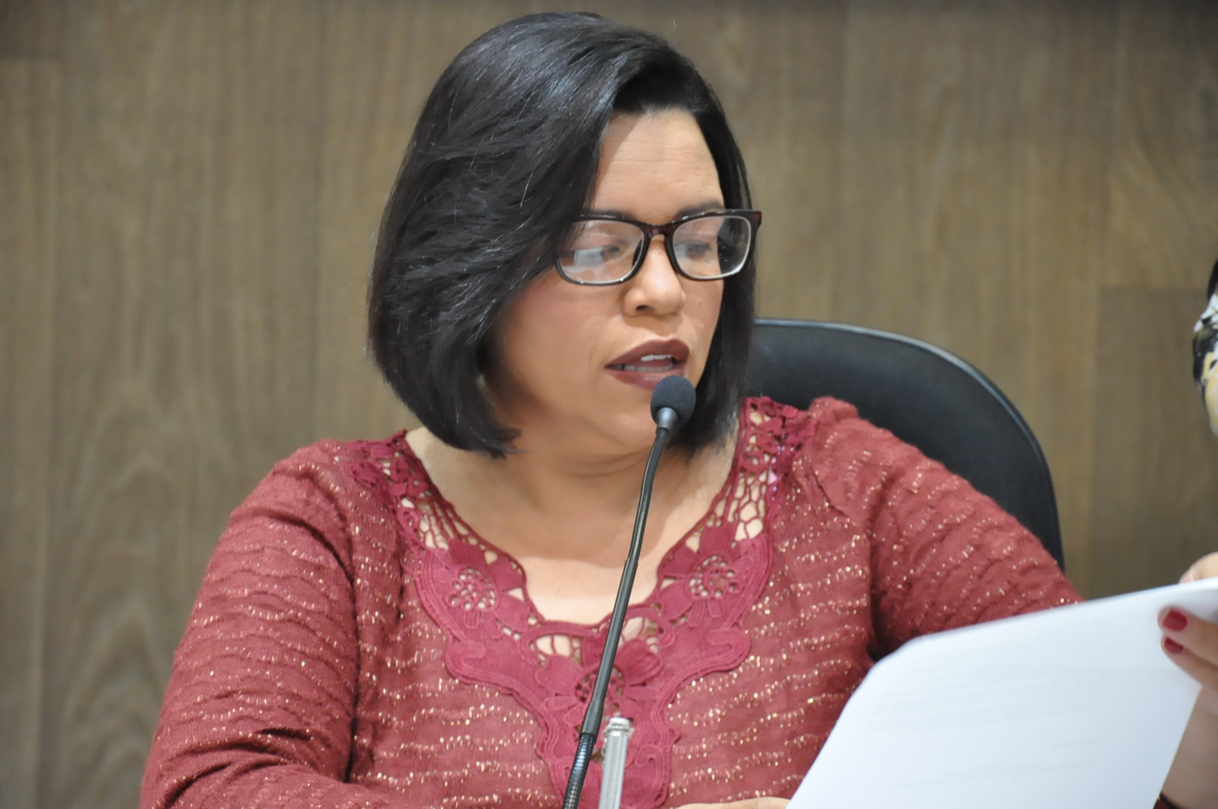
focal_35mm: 158
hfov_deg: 13.1
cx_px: 609
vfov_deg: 8.7
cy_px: 404
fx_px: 5322
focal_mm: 105
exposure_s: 1/50
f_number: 5.6
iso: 2000
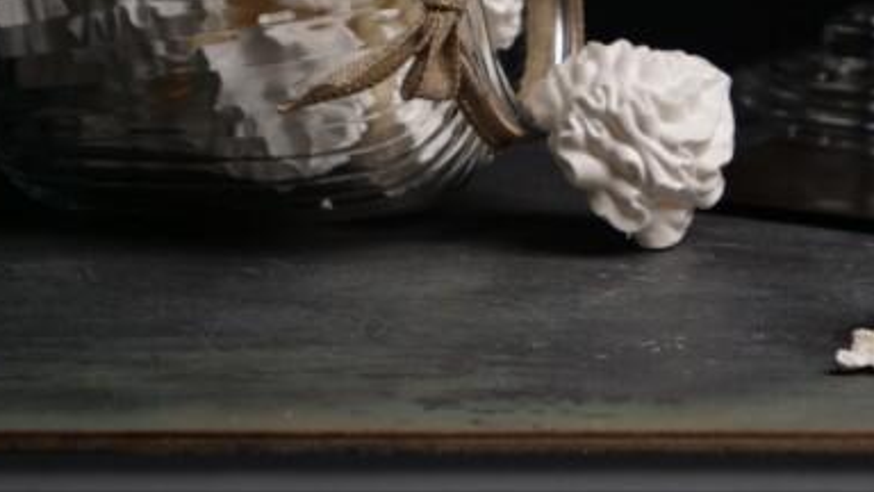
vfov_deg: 8.1
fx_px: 3476
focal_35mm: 150
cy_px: 24
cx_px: 558
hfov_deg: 14.3
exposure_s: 1/50
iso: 200
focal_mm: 48
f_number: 3.9
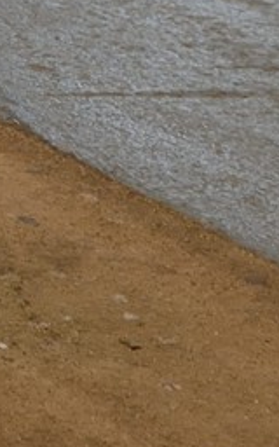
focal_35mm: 223
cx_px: -830
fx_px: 2713
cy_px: -452
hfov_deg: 5.2
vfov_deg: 8.9
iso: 1600
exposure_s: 1/50
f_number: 4.5
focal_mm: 35
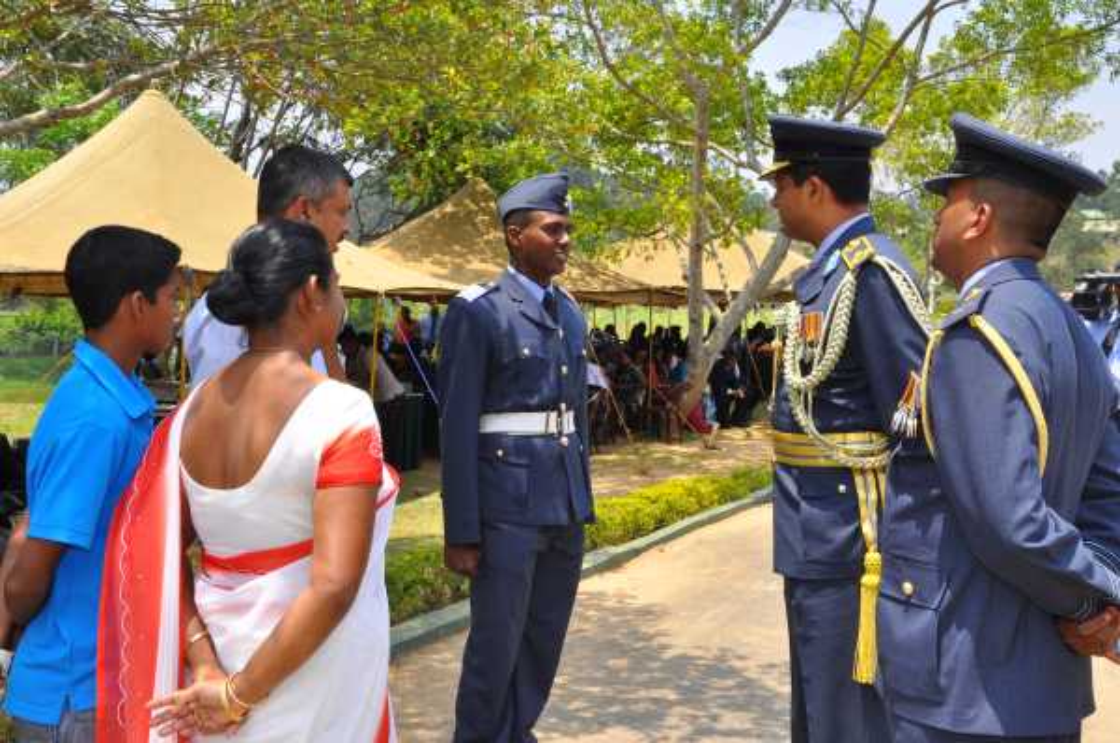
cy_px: 372
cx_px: 560
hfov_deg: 43.7
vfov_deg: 29.8
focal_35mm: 45
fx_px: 1398
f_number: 16
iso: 200
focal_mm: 30
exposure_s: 1/60
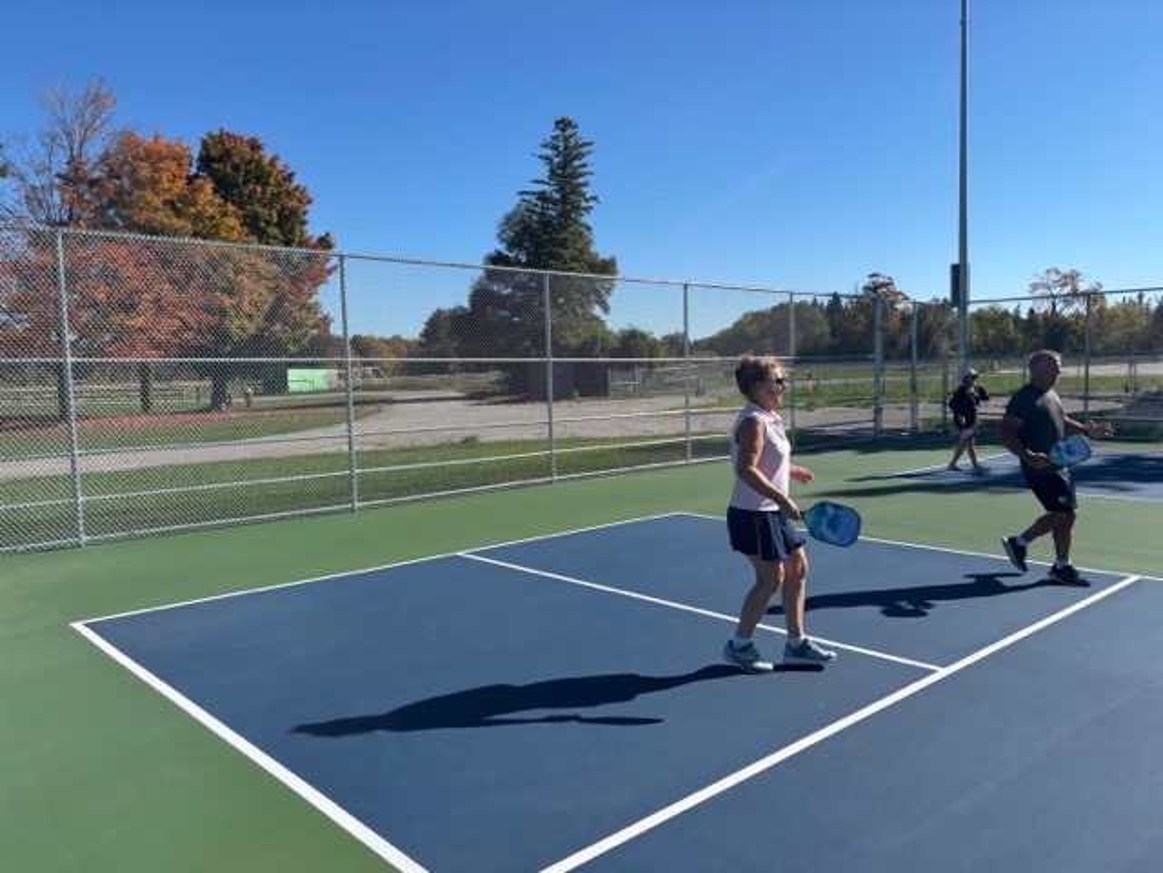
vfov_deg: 53.1
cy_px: 436
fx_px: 874
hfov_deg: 67.3
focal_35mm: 26
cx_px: 582
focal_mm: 5.96
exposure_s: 1/3205
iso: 50
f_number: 1.6
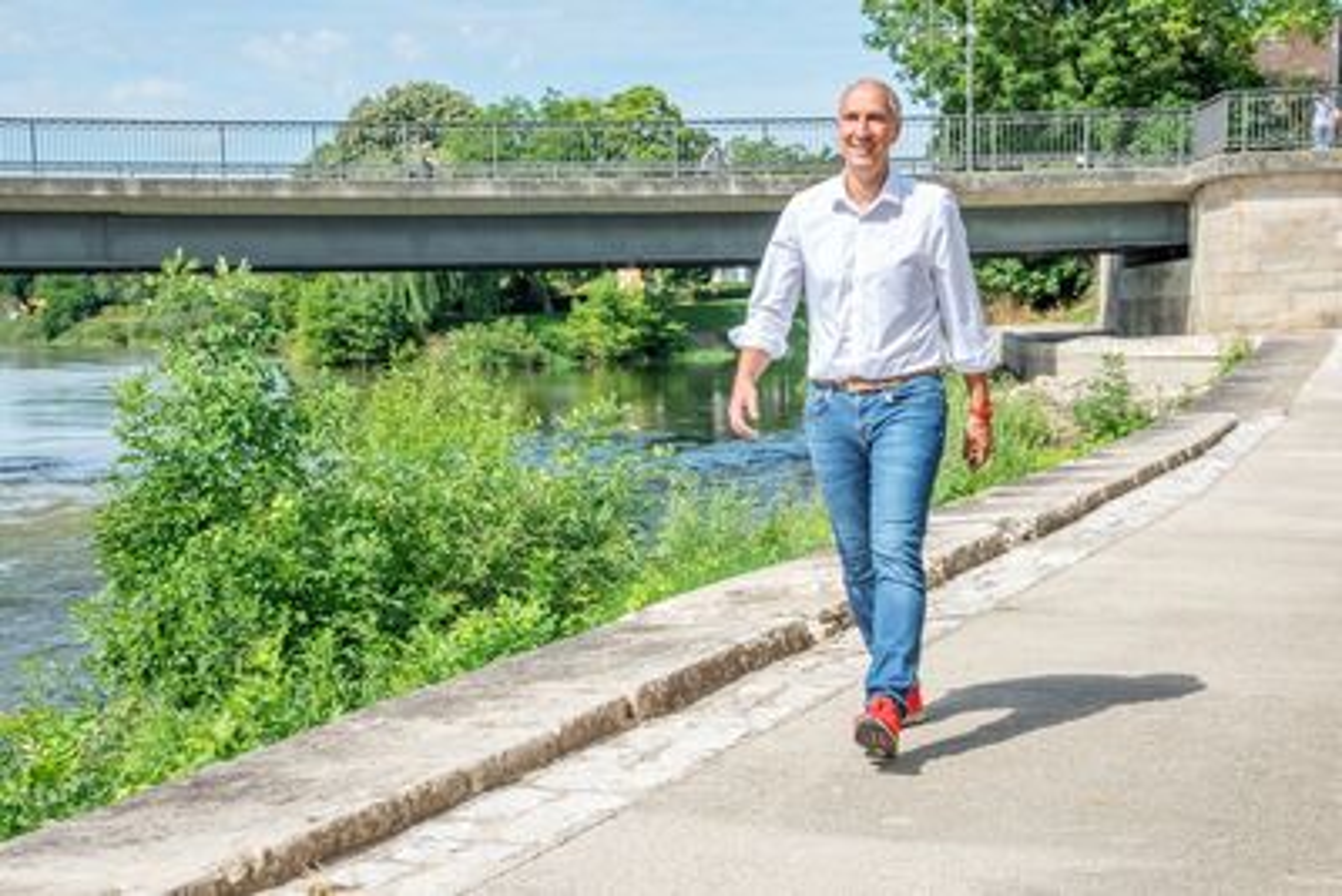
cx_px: 671
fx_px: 2051
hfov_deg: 36.2
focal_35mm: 55
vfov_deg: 24.6
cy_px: 448
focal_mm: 55
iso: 160
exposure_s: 1/160
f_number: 9
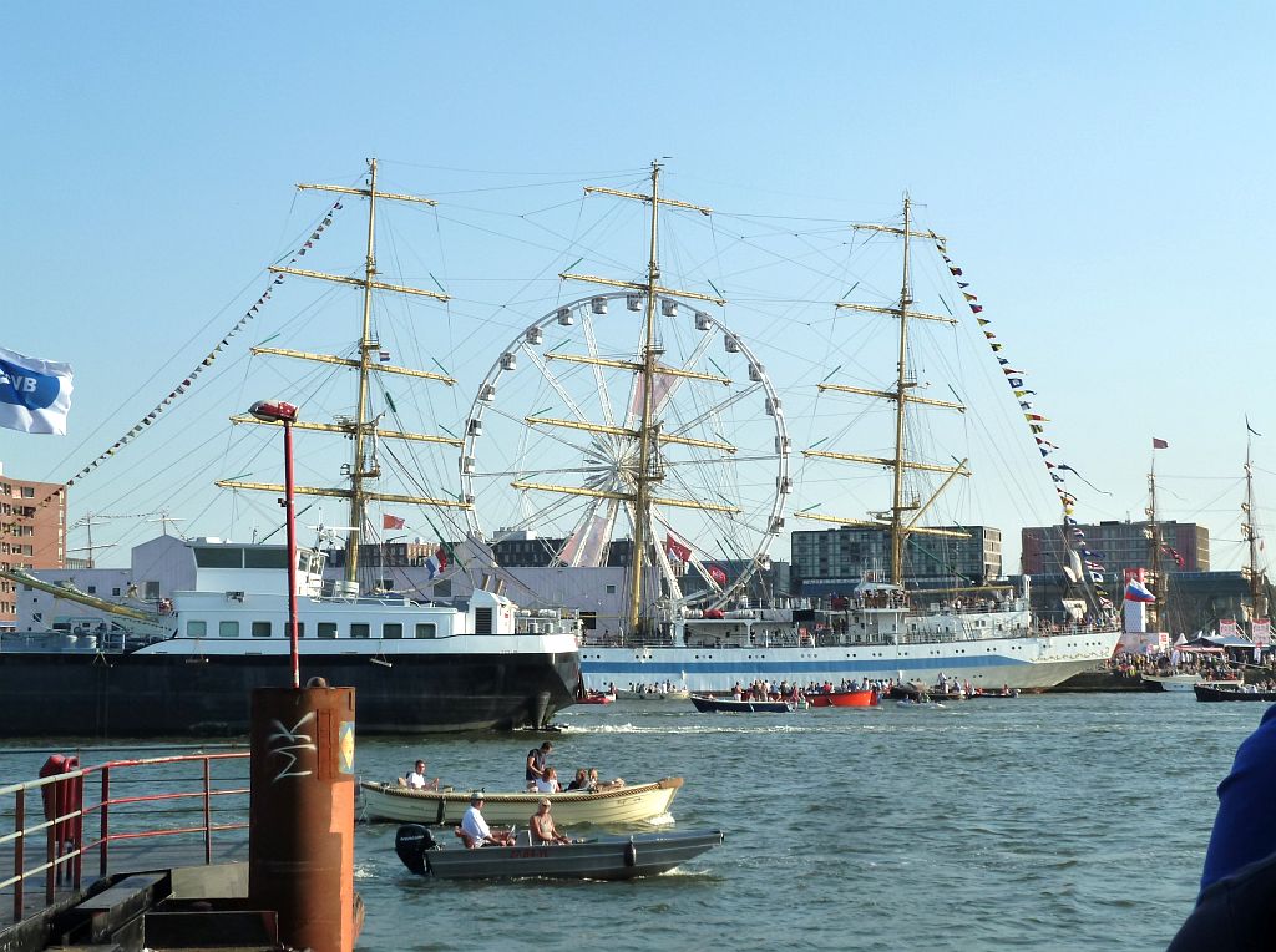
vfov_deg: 24.7
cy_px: 476
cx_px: 638
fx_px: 2171
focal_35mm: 59
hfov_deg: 32.8
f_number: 4.5
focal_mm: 9.7
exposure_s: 1/400
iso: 125
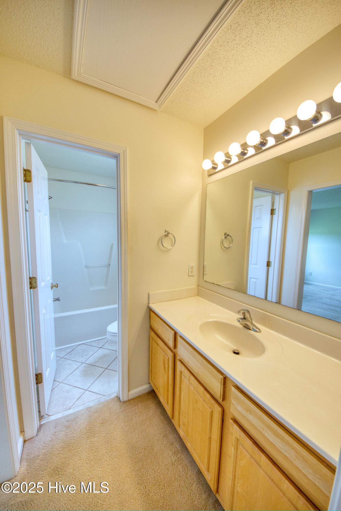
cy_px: 256
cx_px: 170
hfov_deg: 90.1
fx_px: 170
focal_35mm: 12
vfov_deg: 112.6
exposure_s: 1/80
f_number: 8
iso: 400
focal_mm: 8
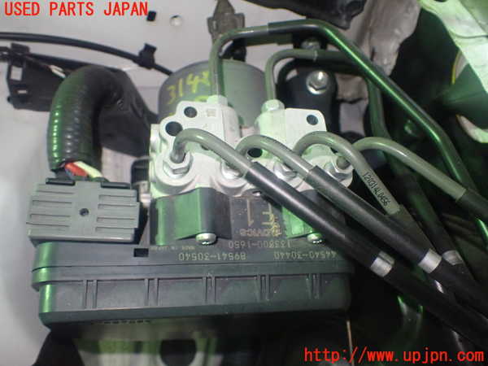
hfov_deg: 60.0
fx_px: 423
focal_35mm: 30
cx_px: 244
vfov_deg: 46.8
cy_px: 183
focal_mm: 5.4
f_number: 2.3
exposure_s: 1/80
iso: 800
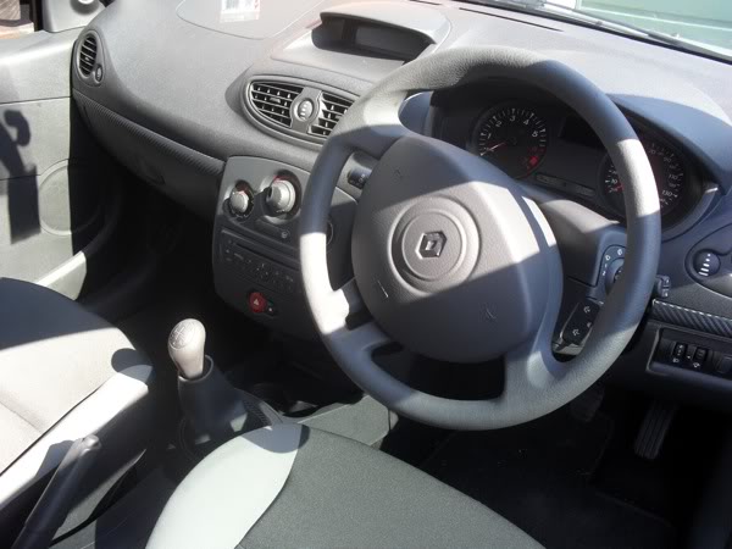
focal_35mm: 35
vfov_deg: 40.7
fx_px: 740
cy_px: 274
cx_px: 366
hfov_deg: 52.6
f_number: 3.2
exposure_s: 1/90
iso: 100
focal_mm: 6.3
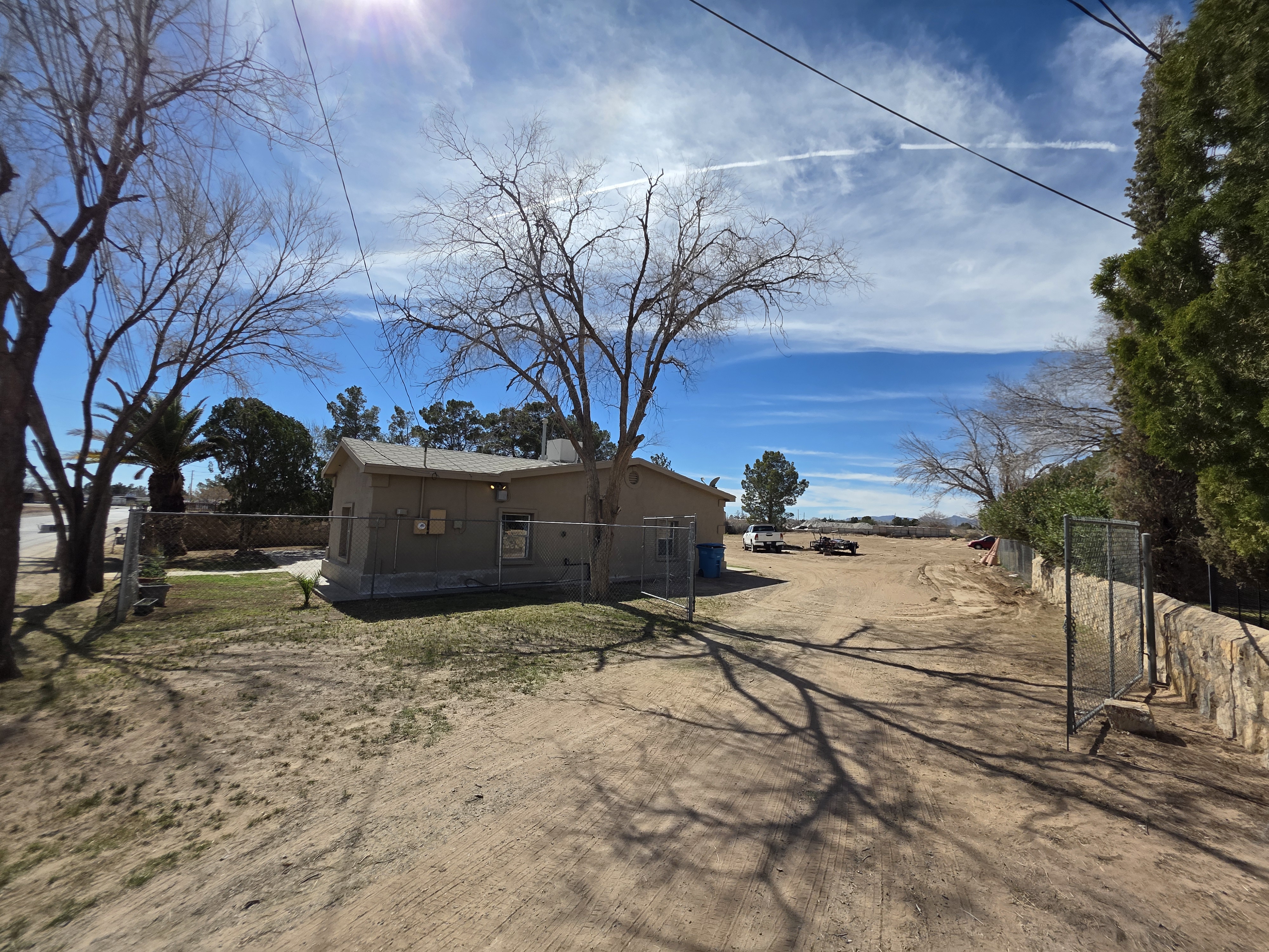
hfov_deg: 106.2
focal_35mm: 13
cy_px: 476
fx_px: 477
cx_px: 634
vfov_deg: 89.9
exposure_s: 1/3531
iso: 40
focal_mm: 2.2
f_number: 1.9
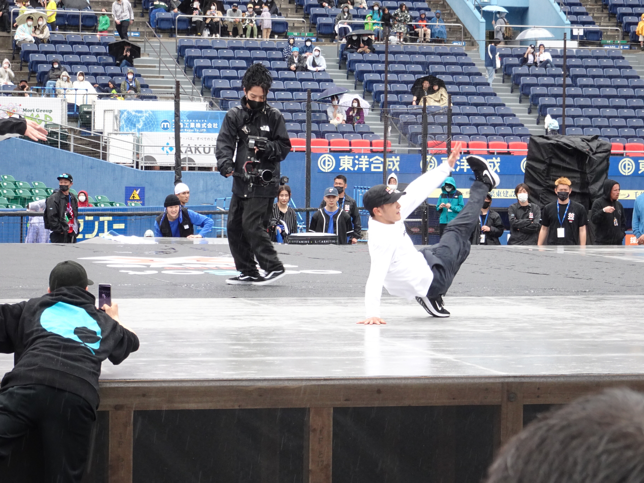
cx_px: 322
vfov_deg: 12.9
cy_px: 242
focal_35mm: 115
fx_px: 2139
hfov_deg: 17.1
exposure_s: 1/160
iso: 320
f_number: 5.6
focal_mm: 18.23
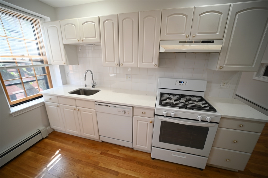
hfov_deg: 104.3
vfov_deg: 81.1
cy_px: 89
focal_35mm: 14
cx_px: 134
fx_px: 104
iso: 100
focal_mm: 14
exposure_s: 1/30
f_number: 3.2
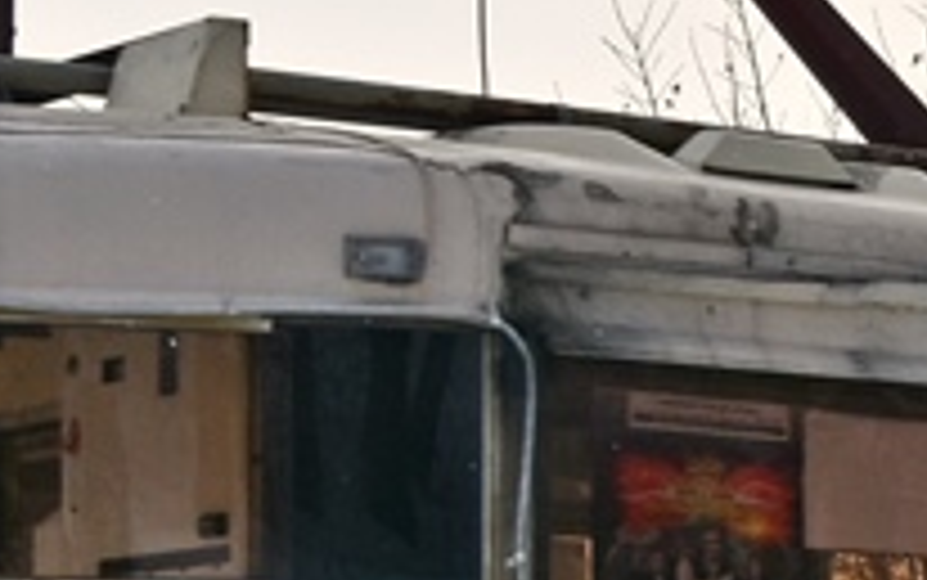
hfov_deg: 12.8
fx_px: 4044
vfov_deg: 8.1
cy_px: 692
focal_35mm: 160
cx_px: 1116
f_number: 8
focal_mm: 18
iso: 180
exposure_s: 1/500
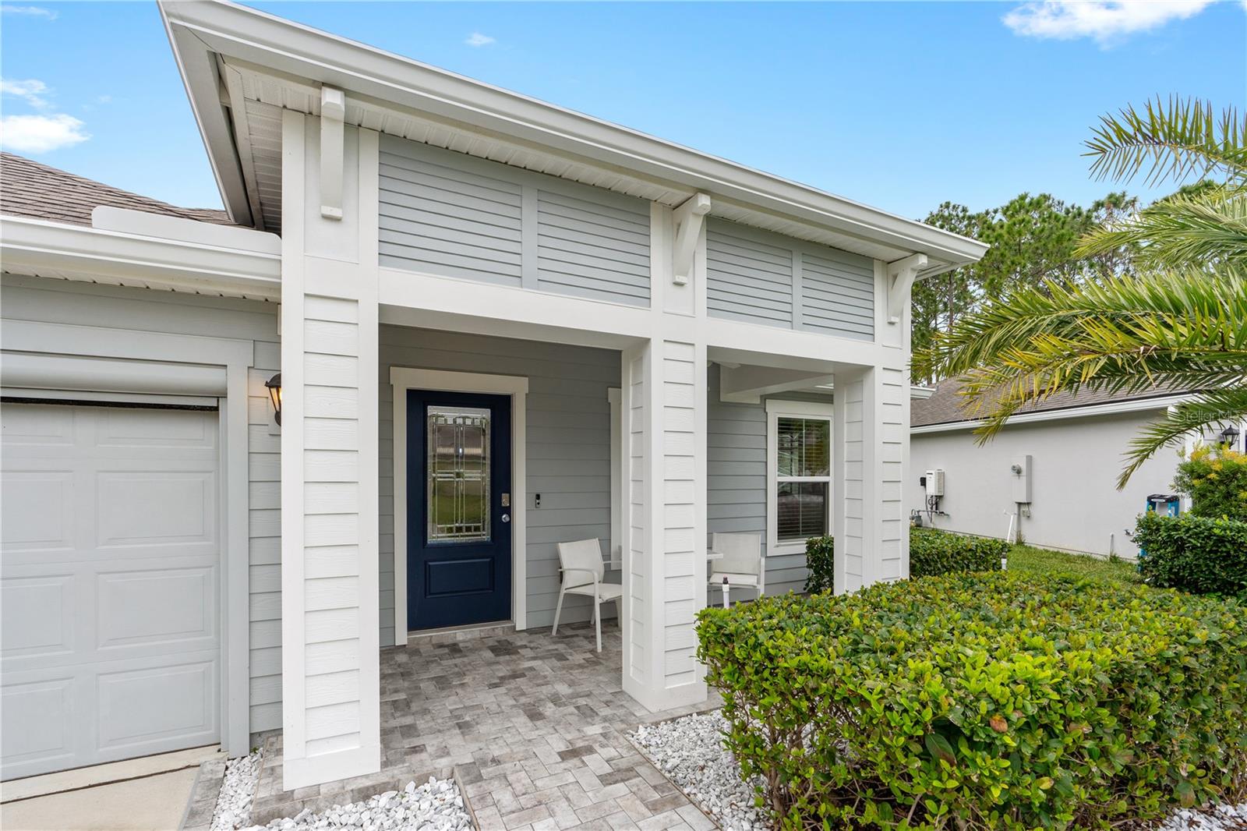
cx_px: 624
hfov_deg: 96.7
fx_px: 554
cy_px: 416
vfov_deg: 73.7
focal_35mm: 16
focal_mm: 16
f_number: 9
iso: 125
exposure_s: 1/60
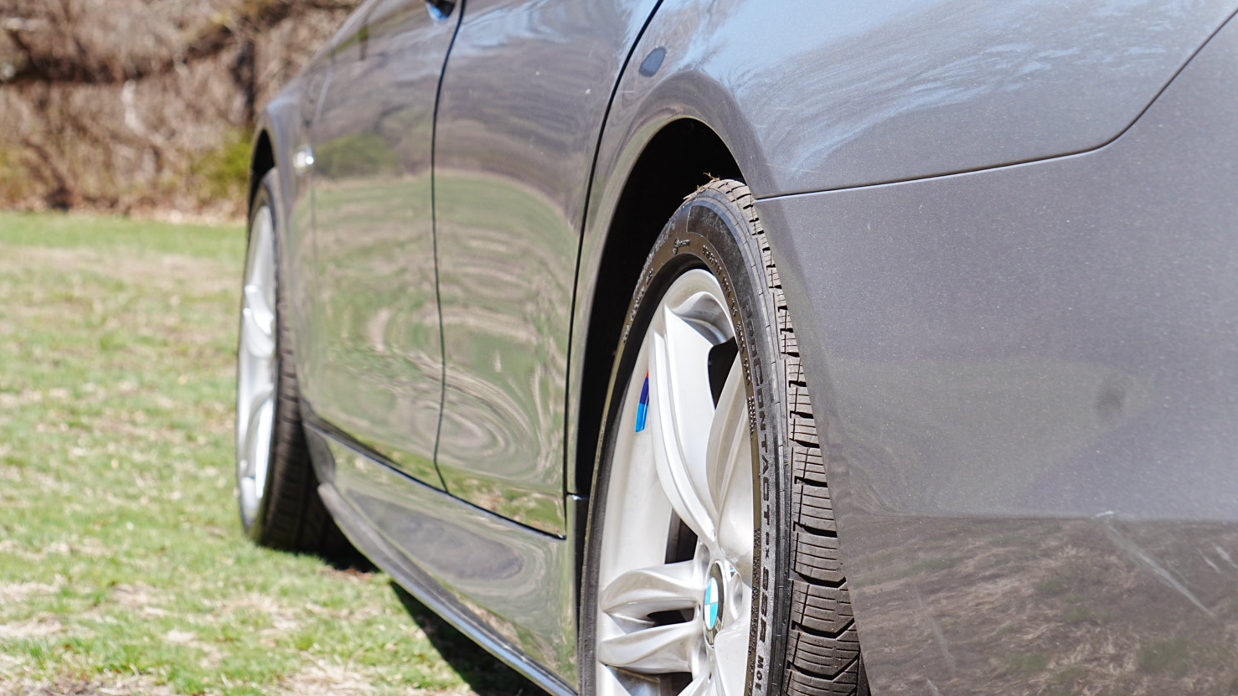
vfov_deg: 12.8
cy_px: 363
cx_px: 634
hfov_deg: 22.6
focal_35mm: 95
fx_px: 3104
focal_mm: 55
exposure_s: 1/200
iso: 100
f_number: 6.3
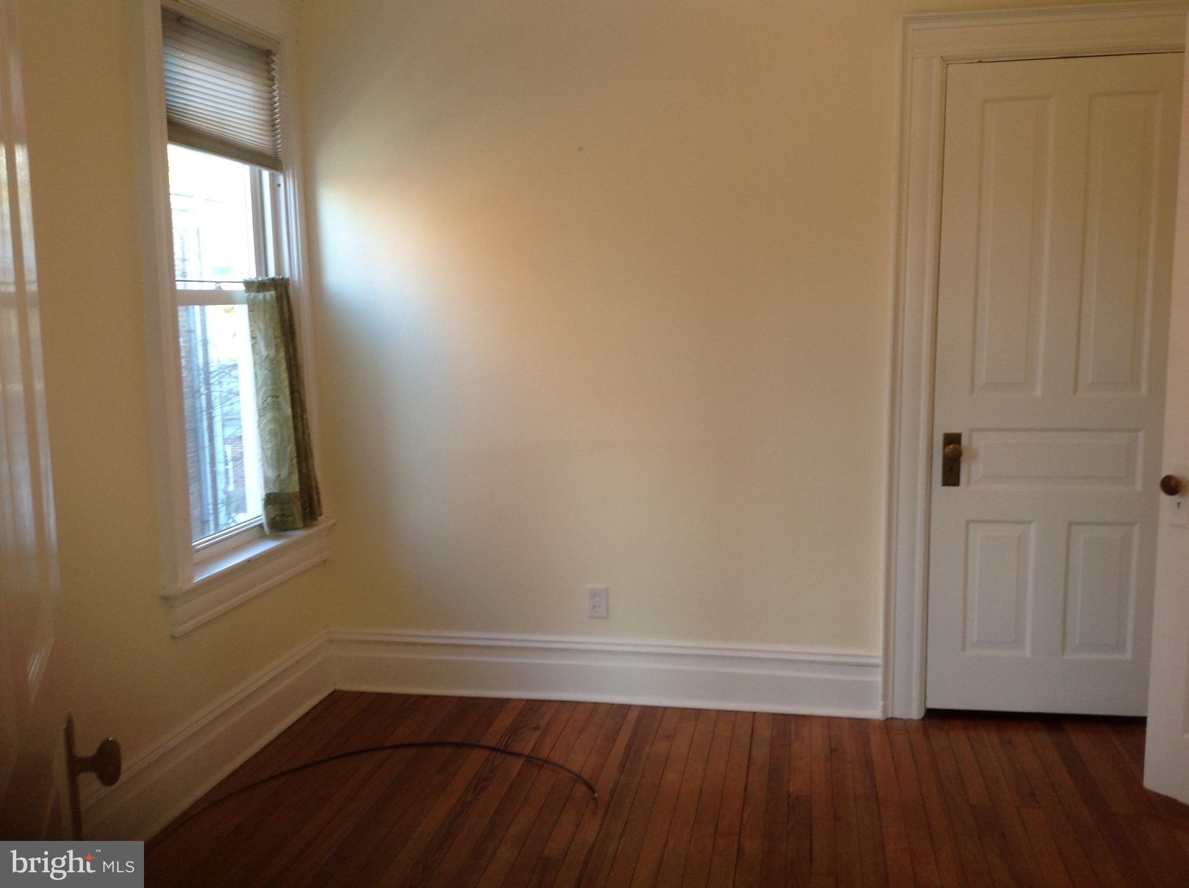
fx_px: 1200
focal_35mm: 35
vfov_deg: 40.6
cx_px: 594
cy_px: 444
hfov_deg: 52.7
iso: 64
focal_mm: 4.28
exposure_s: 1/17
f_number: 2.4
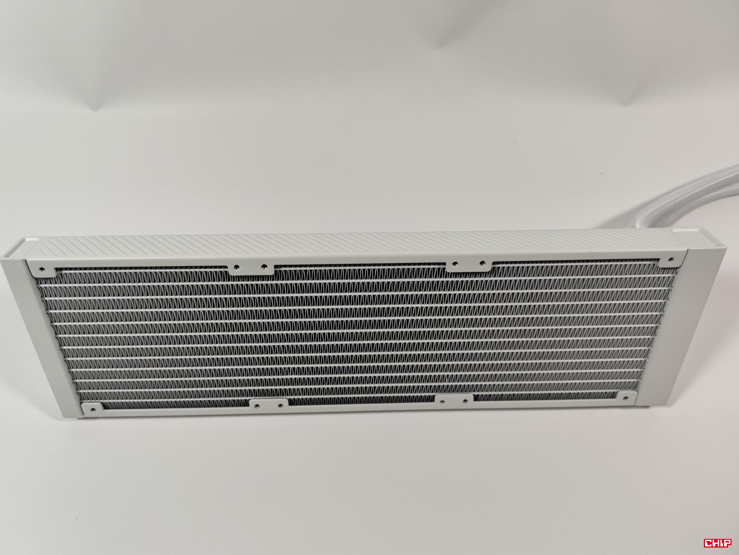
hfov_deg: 69.4
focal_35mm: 25
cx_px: 370
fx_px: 534
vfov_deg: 54.9
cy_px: 278
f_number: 1.85
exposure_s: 1/100
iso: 64
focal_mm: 6.78
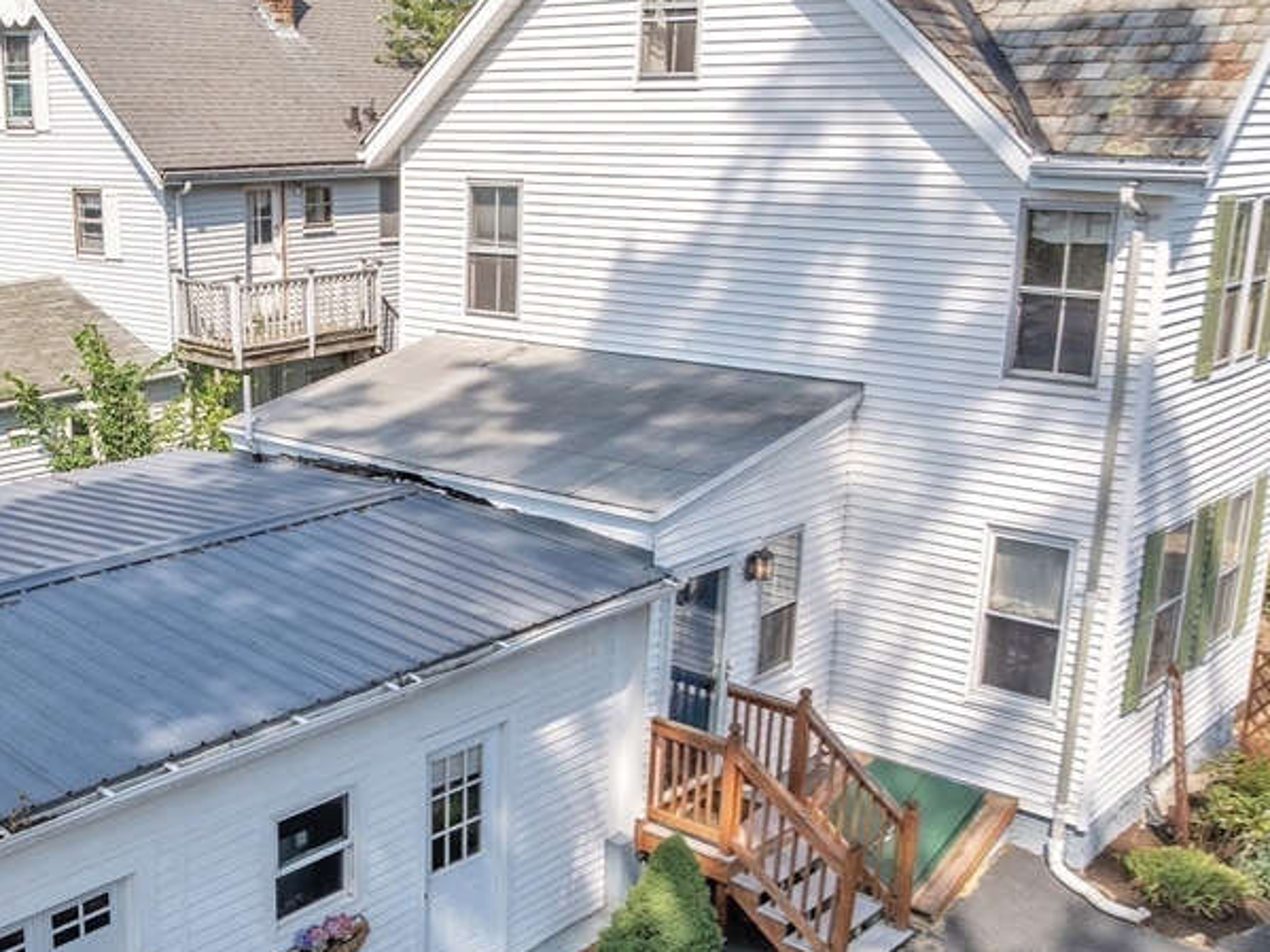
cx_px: 337
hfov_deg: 44.4
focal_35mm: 41
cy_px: 586
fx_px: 1504
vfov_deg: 35.0
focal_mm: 12.29
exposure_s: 1/160
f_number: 2.8
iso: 170
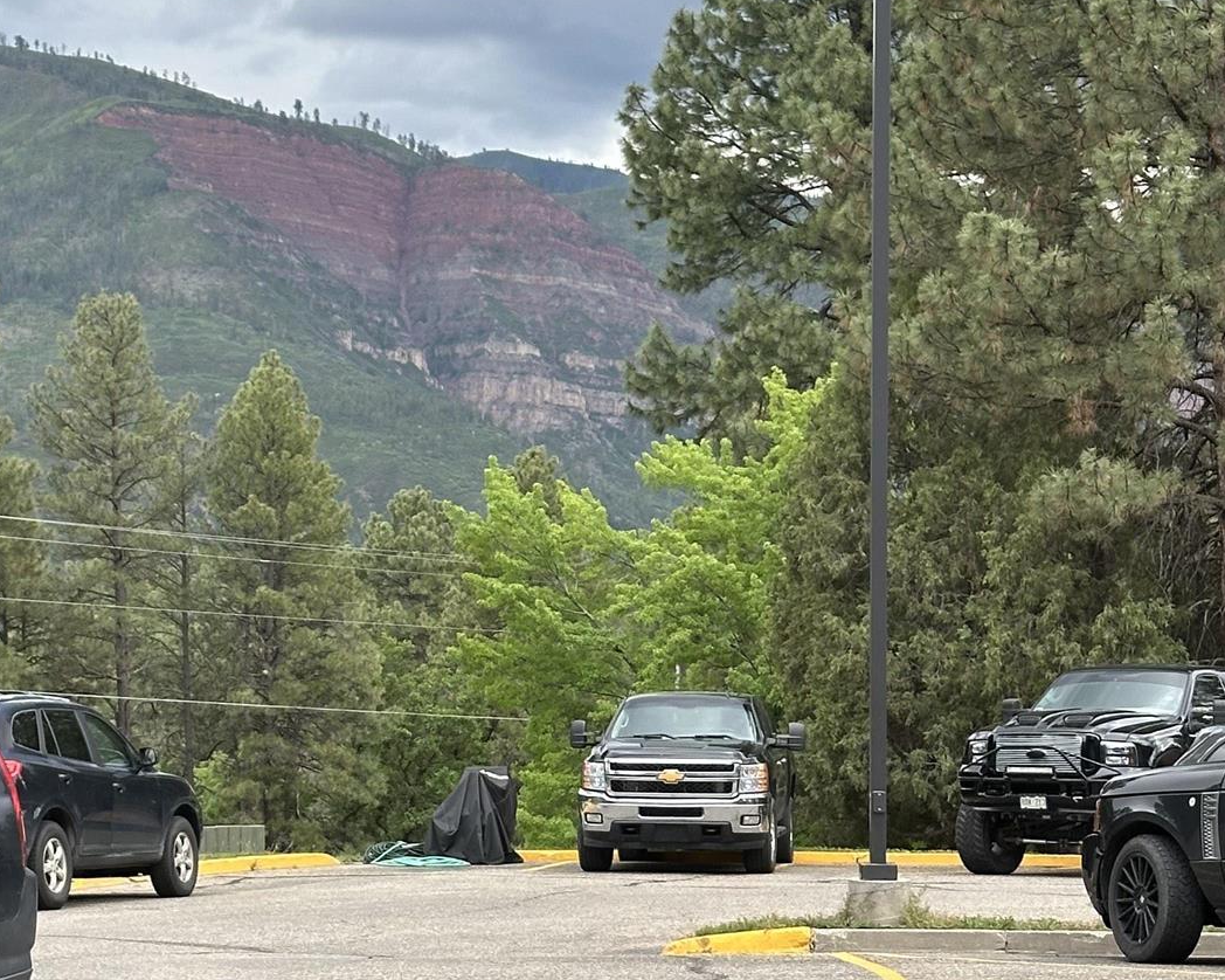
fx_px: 3734
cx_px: 479
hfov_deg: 18.6
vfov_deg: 14.9
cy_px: 663
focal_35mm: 103
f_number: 1.78
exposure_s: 1/1185
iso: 64
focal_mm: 6.86
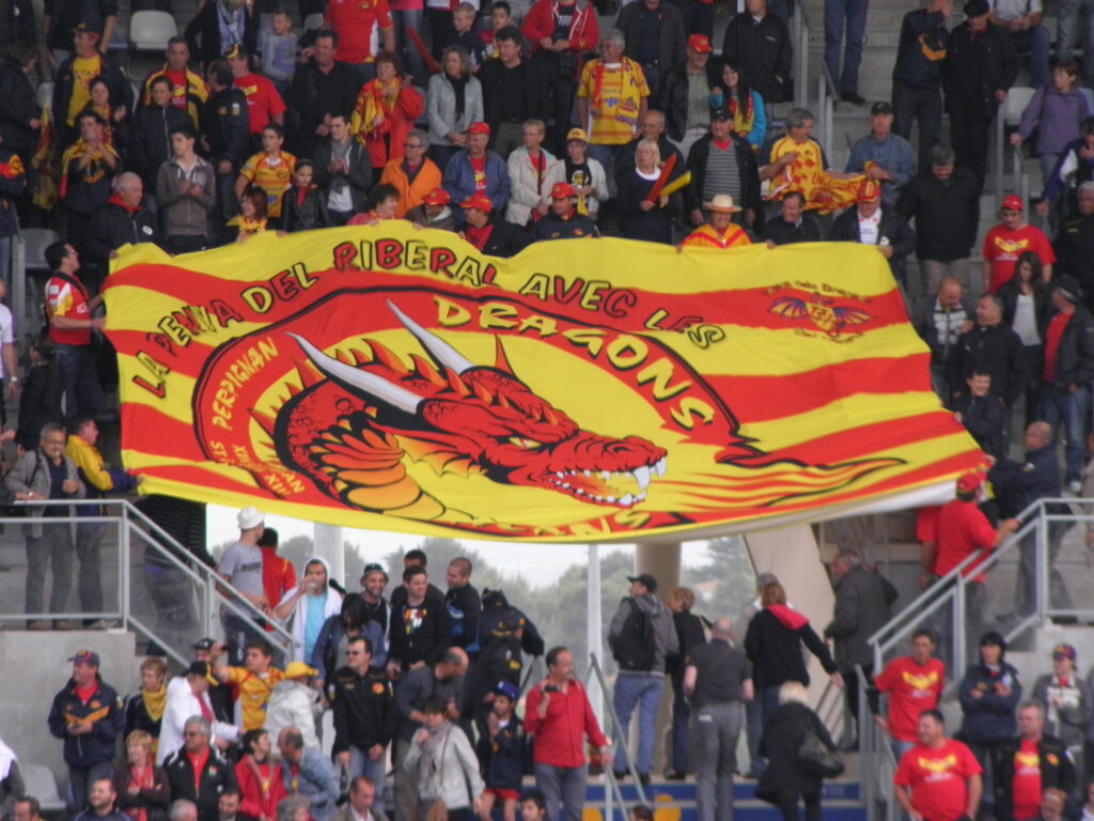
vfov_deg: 3.5
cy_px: 410
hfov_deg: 4.7
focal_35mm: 420
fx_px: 13274
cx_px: 547
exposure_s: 1/60
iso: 200
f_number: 5.4
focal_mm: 75
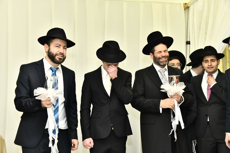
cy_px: 76
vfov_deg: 29.9
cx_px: 115
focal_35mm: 45
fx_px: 287
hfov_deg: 43.6
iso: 2000
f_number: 5.6
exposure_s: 1/125
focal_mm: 45
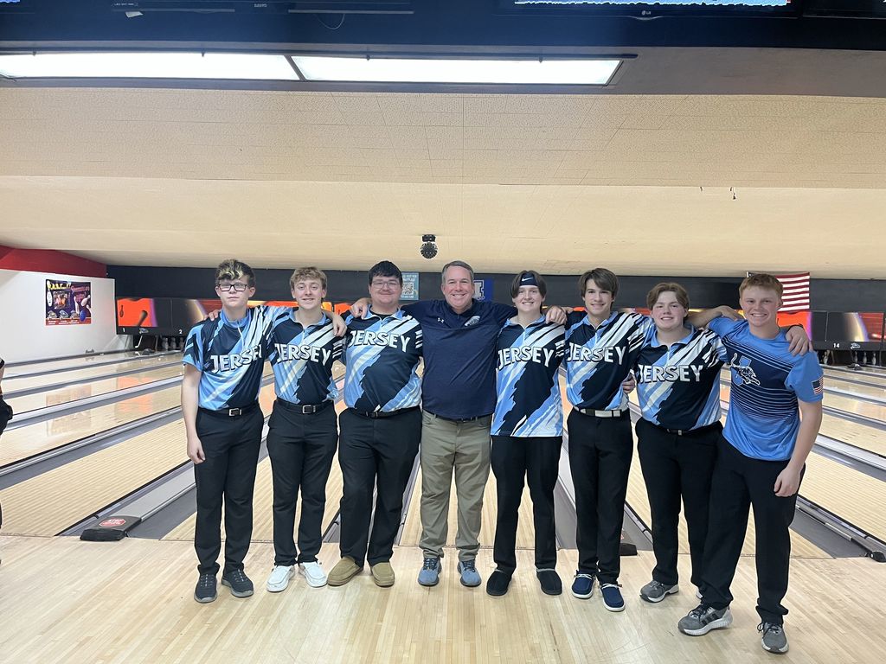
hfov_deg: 67.3
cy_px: 332
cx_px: 443
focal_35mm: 26
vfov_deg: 53.1
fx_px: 665
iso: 320
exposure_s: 1/60
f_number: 1.6
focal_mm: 5.1
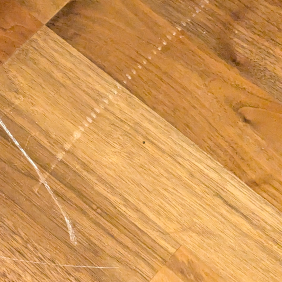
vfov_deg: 14.0
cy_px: 40
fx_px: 1143
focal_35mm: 124
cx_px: -127
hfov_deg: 13.4
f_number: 1.85
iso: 2968
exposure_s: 1/99.9
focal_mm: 6.81
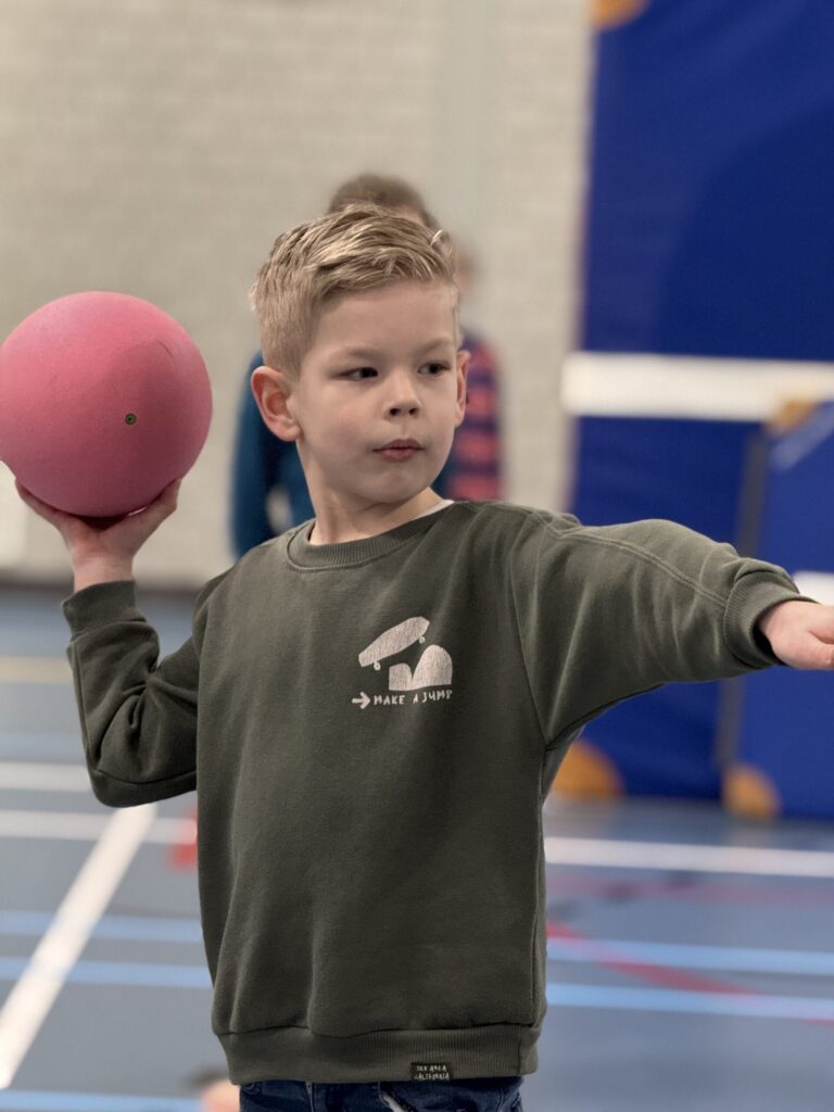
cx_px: 417
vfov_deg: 16.4
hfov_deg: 12.3
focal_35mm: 120
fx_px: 3855
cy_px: 556
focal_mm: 15.66
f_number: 2.8
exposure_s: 1/50
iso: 640
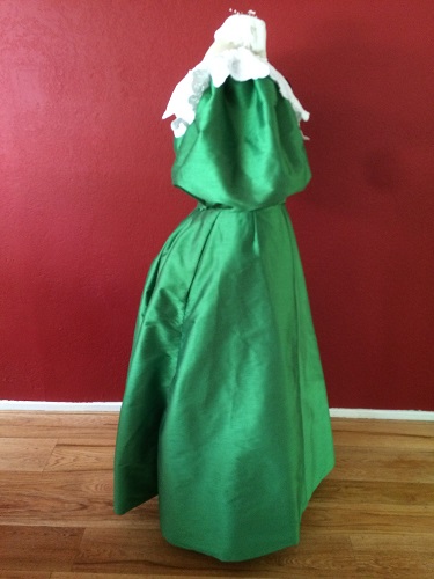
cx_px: 217
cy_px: 290
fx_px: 485
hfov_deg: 48.2
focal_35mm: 29
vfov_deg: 61.7
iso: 320
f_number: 2.2
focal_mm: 4.15
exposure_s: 1/20
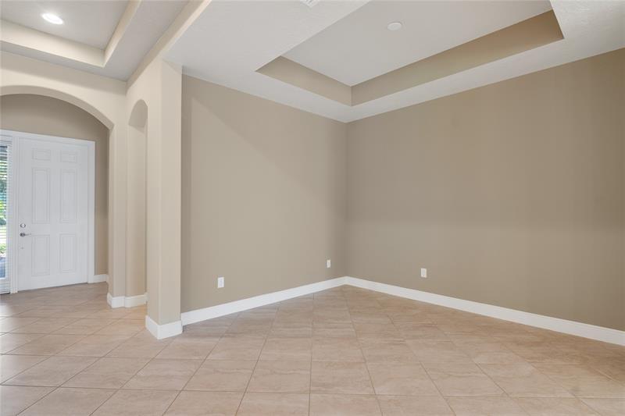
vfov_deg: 63.2
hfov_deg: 85.4
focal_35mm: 20
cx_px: 312
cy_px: 208
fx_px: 338
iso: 320
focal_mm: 13
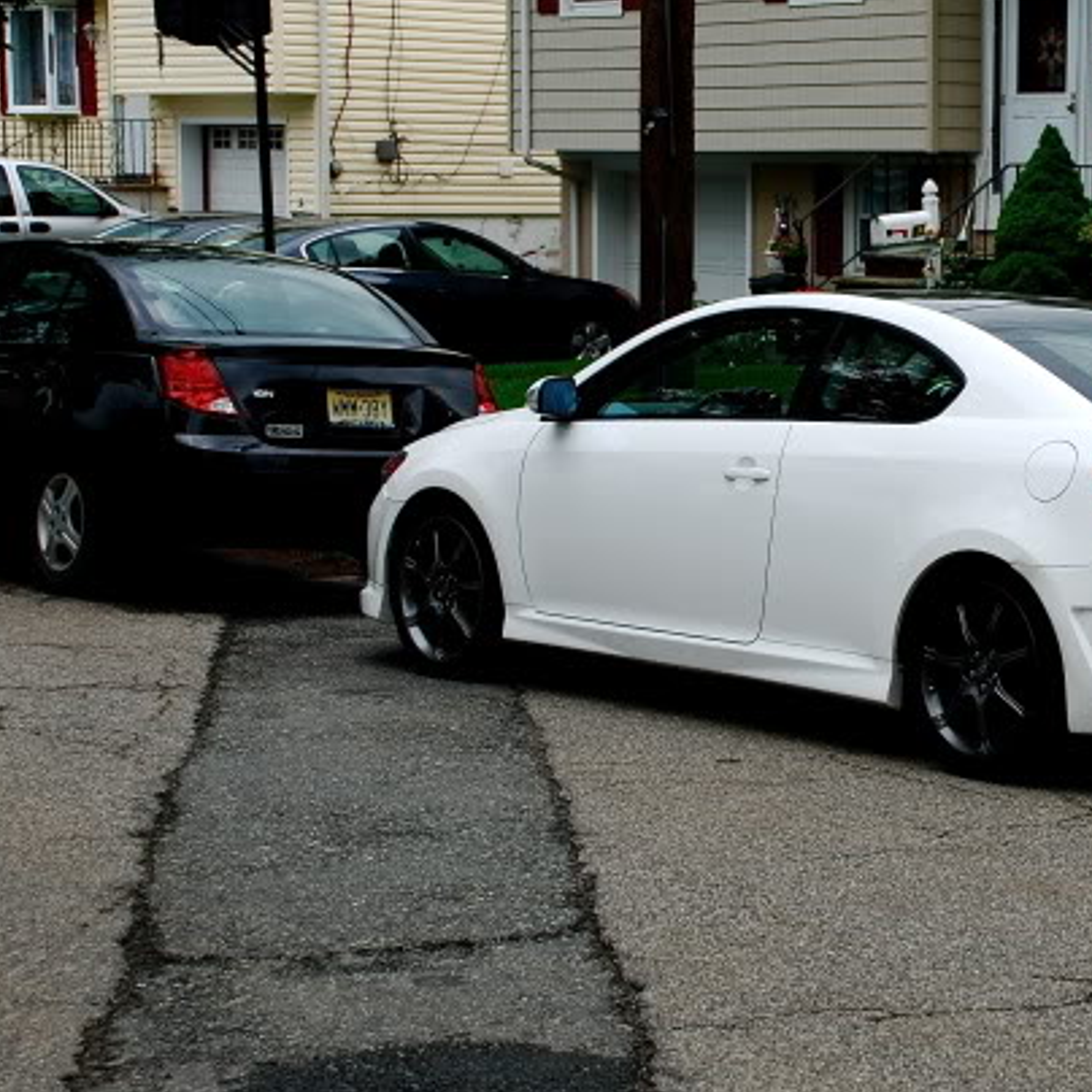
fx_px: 3426
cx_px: 915
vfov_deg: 18.1
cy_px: 482
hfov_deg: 17.9
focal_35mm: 96
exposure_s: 1/125
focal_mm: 38
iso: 125
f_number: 5.6
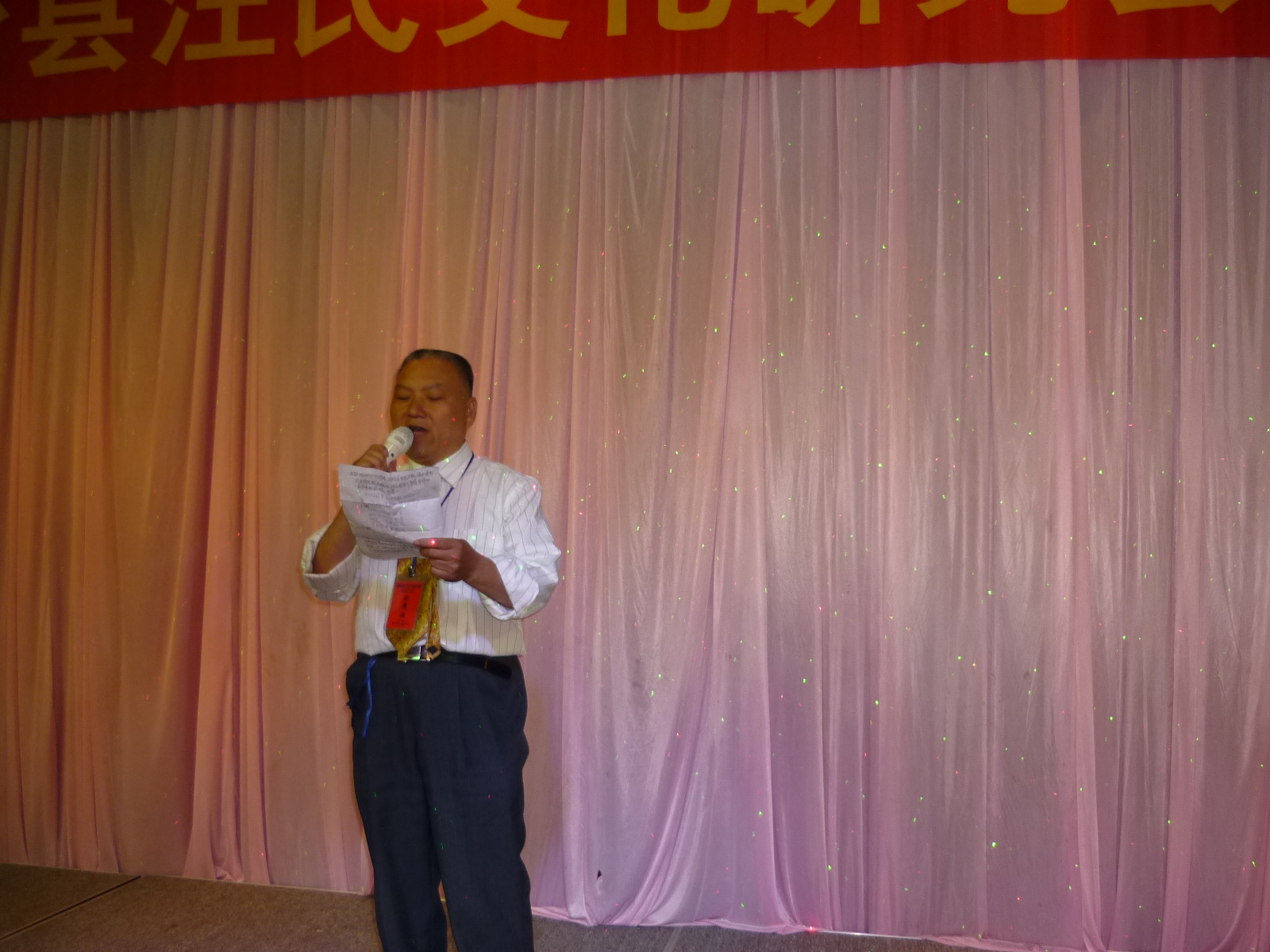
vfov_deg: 42.9
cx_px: 635
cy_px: 476
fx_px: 1211
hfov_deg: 55.4
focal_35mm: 33
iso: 160
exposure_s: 1/30
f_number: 2.8
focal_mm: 5.5
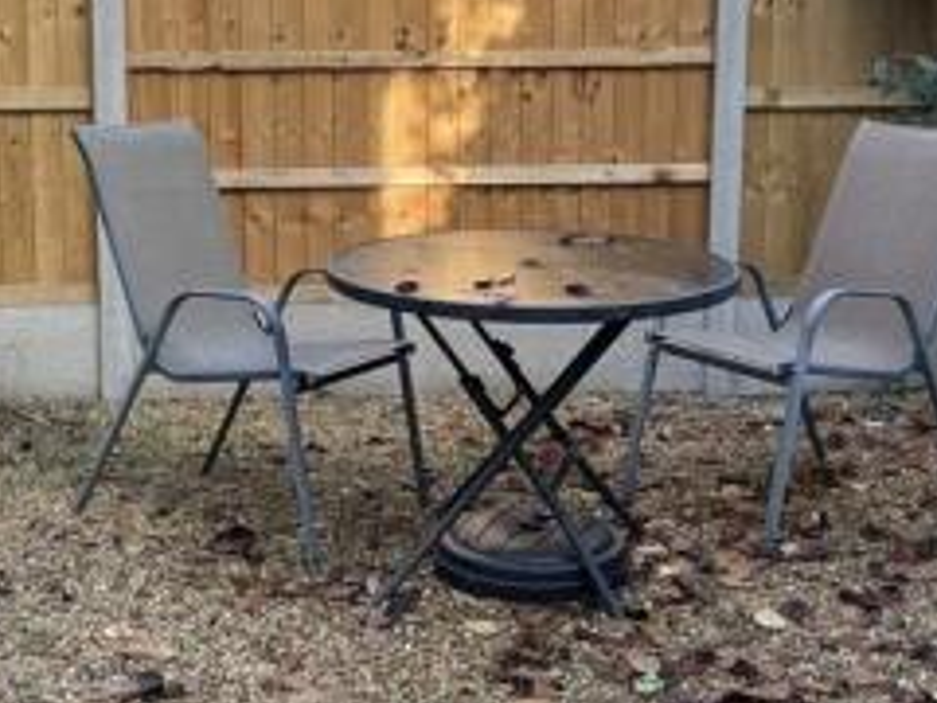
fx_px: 1841
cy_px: 279
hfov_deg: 28.5
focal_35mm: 68
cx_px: 404
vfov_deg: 21.6
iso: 20
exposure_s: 1/122
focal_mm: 3
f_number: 1.8
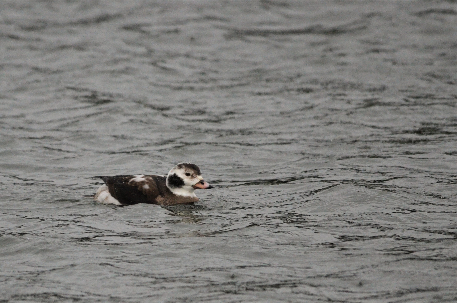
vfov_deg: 1.8
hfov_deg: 2.8
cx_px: 228
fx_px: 9502
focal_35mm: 750
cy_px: 152
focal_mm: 500
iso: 2500
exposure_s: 1/1600
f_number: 6.3
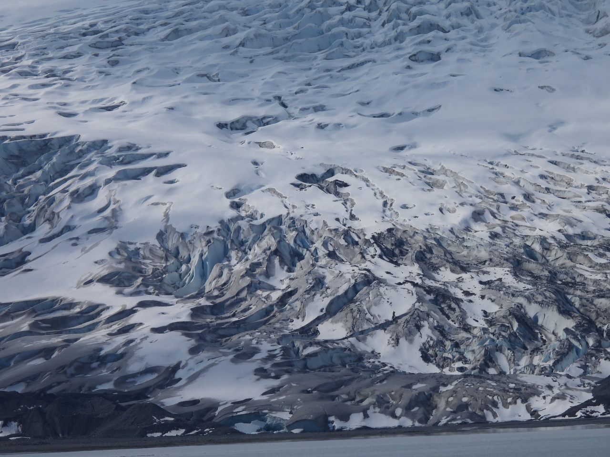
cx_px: 305
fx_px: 11454
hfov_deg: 3.1
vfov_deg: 2.3
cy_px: 228
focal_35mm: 650
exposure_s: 1/2000
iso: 100
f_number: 6.3
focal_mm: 116
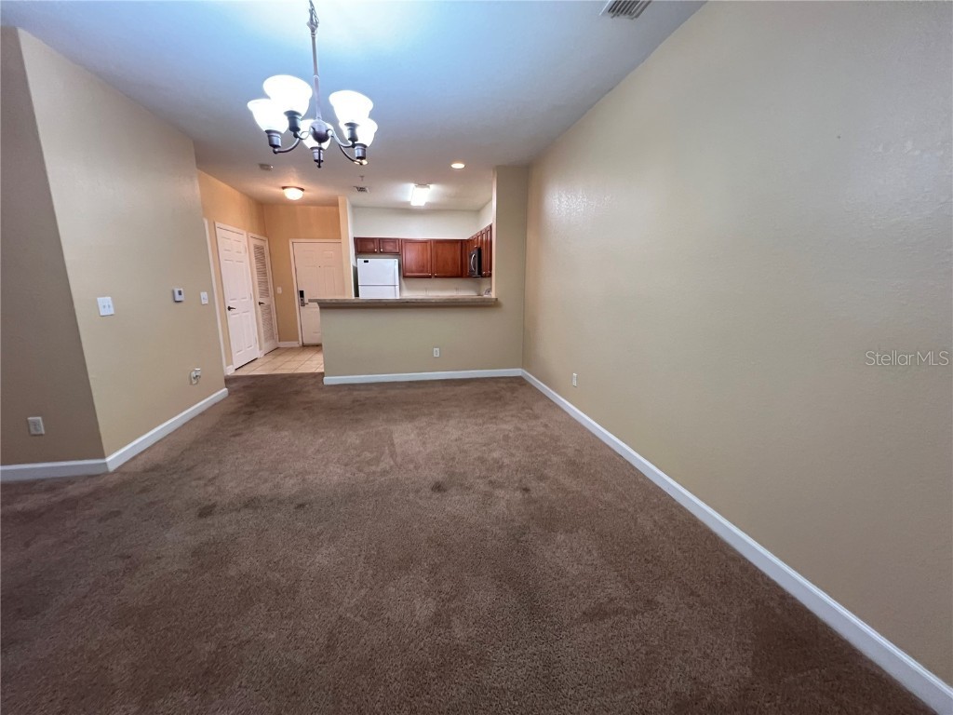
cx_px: 476
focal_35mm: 13
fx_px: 358
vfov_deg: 89.9
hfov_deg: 106.2
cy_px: 358
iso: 500
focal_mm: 1.57
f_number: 1.8
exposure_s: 1/60
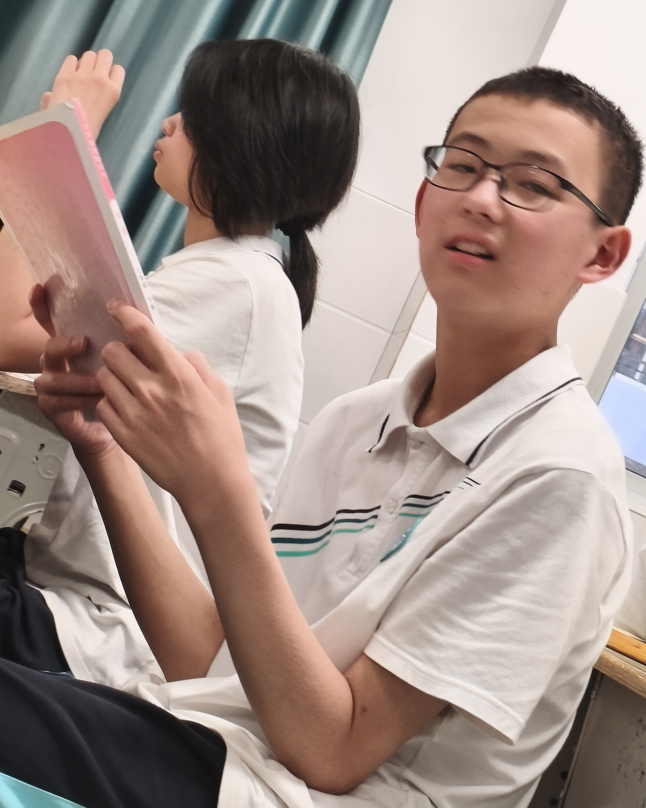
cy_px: 421
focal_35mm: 73
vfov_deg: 26.1
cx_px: 323
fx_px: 1745
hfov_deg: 21.0
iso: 125
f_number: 1.5
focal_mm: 4.94
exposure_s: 1/100
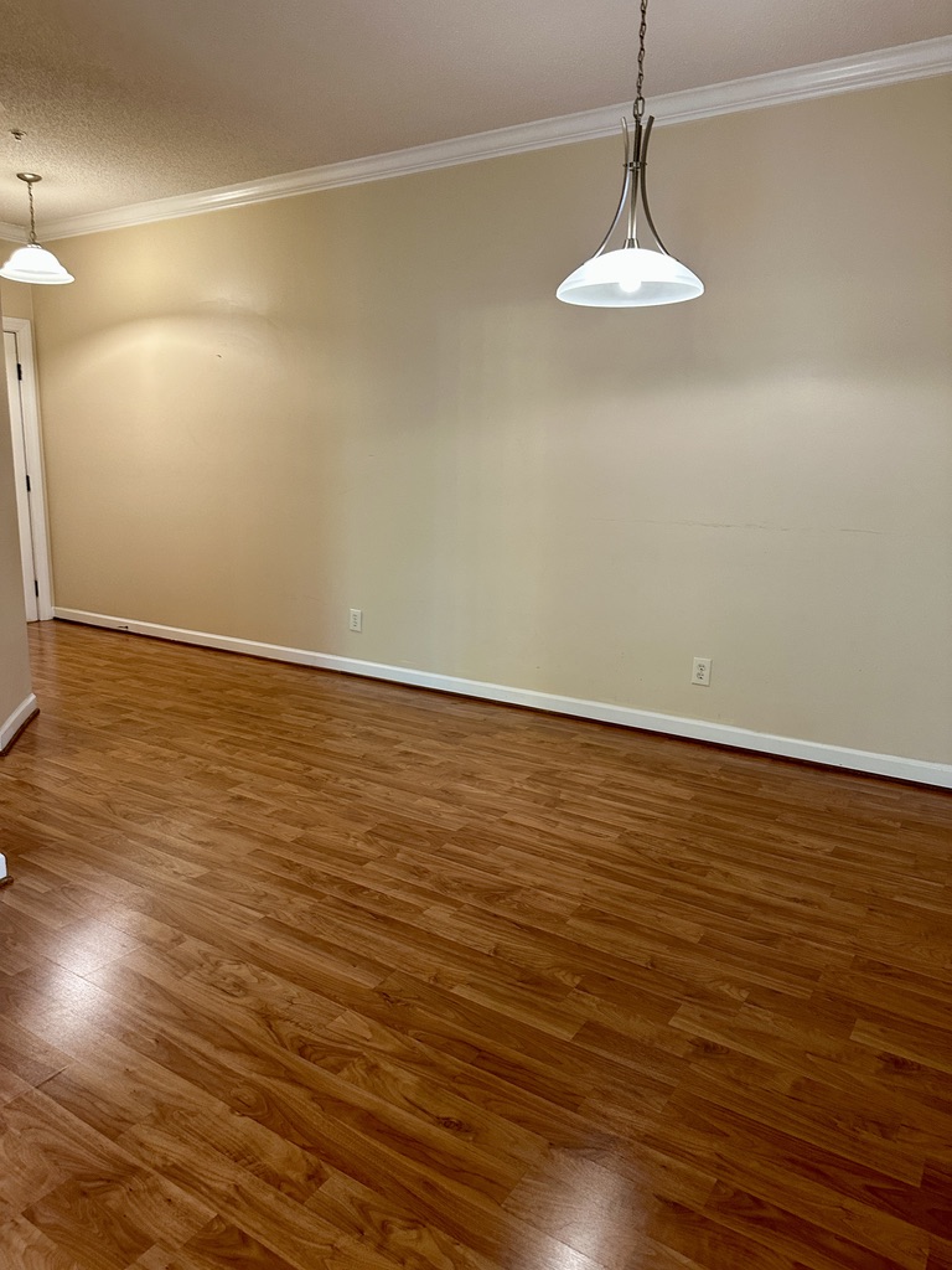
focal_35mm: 24
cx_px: 476
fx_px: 880
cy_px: 635
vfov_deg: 71.6
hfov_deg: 56.8
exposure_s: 1/60
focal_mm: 6.86
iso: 320
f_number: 1.78
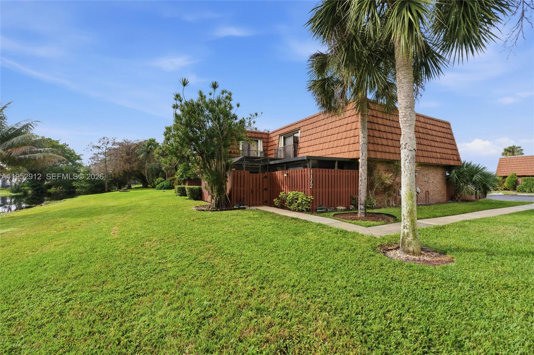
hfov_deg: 104.3
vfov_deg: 81.1
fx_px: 208
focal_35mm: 14
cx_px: 267
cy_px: 178
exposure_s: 1/13000
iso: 500
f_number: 8
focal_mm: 14
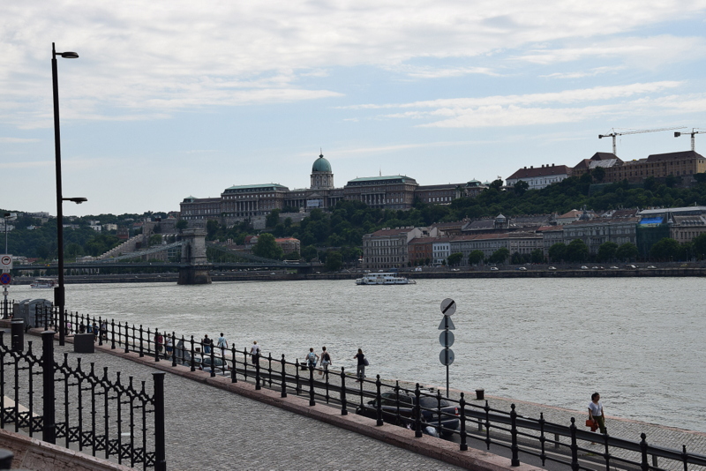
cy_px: 236
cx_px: 353
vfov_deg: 22.6
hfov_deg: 33.4
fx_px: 1177
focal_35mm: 60
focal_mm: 40
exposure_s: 1/500
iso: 320
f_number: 11
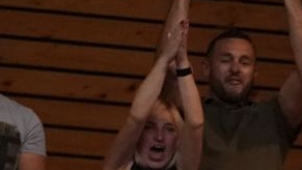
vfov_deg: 1.4
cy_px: 529
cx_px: 470
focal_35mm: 842
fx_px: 6746
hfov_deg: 2.6
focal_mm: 130
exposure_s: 1/800
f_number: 2.8
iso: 6400
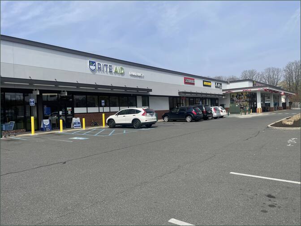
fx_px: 226
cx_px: 150
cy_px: 113
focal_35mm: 26
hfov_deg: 67.3
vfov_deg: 53.1
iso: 32
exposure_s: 1/4132
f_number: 1.6
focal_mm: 4.2
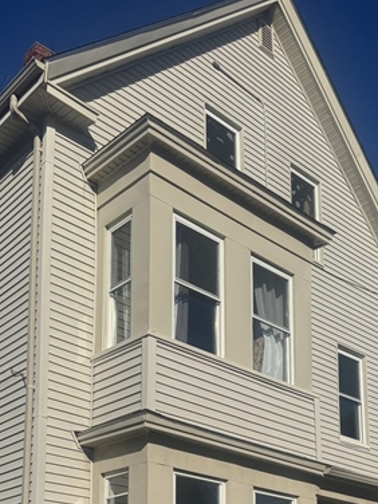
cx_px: 201
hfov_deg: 29.7
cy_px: 508
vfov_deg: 35.1
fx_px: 713
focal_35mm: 49
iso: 80
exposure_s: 1/12346
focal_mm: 6.76
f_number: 1.78
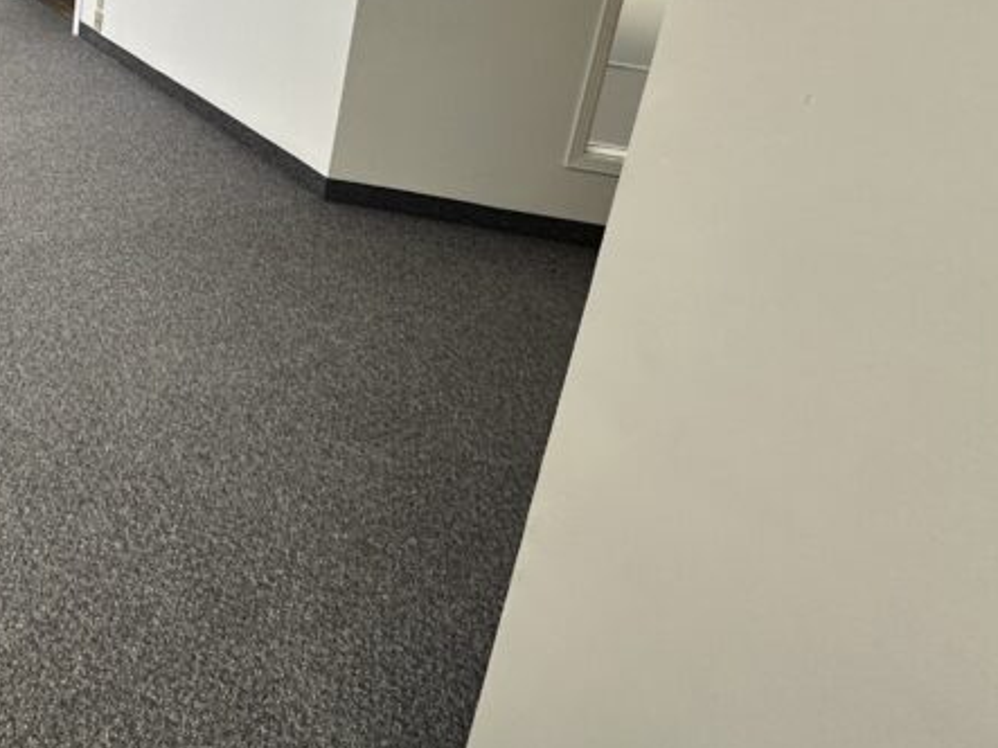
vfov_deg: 38.9
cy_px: -6
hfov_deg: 47.0
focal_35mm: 32
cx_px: -7
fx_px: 922
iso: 160
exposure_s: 1/120
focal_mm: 2.22
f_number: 2.2
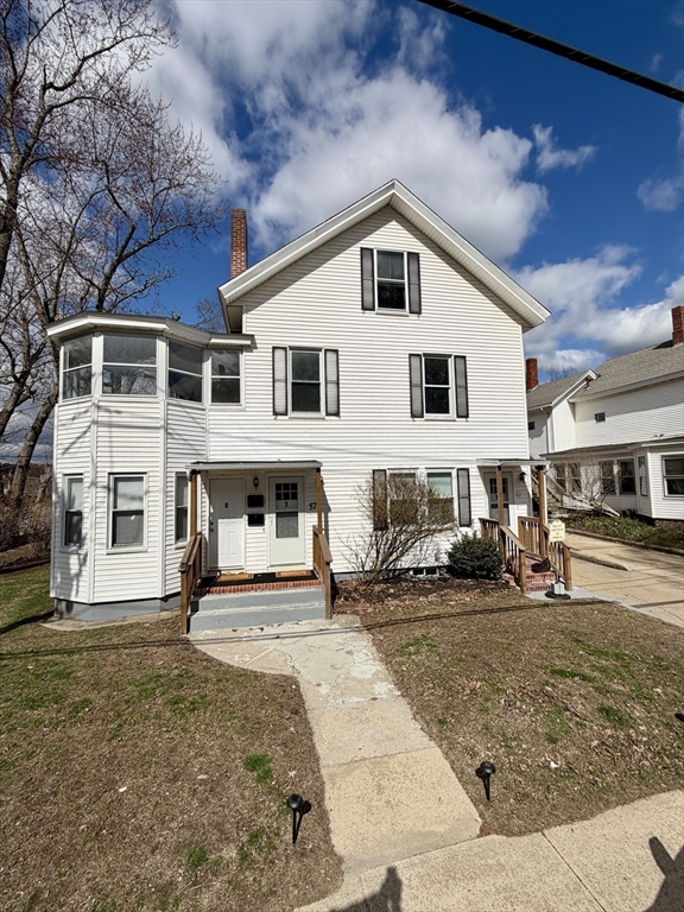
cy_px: 456
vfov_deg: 102.1
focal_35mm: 14
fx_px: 369
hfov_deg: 85.7
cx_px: 342
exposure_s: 1/2320
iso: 20
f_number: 2.2
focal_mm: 2.22
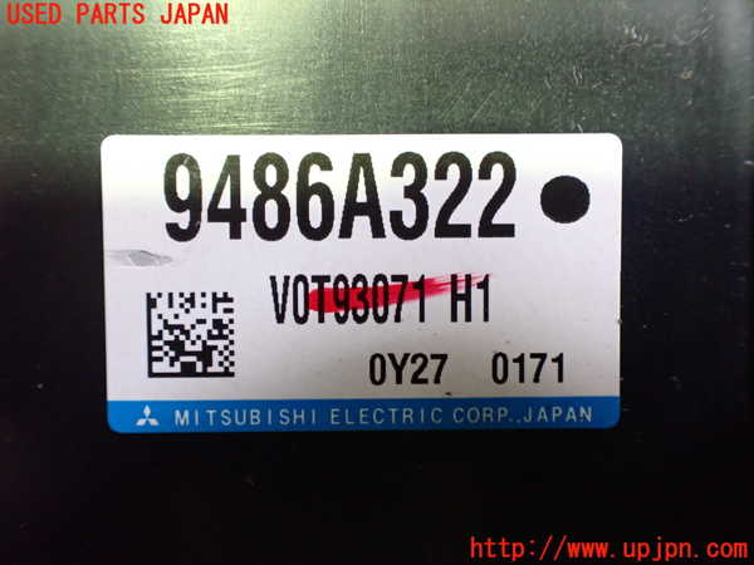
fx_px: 653
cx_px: 377
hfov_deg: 60.0
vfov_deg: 46.8
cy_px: 282
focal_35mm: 30
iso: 1000
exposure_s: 1/30
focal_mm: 5.4
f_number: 2.3
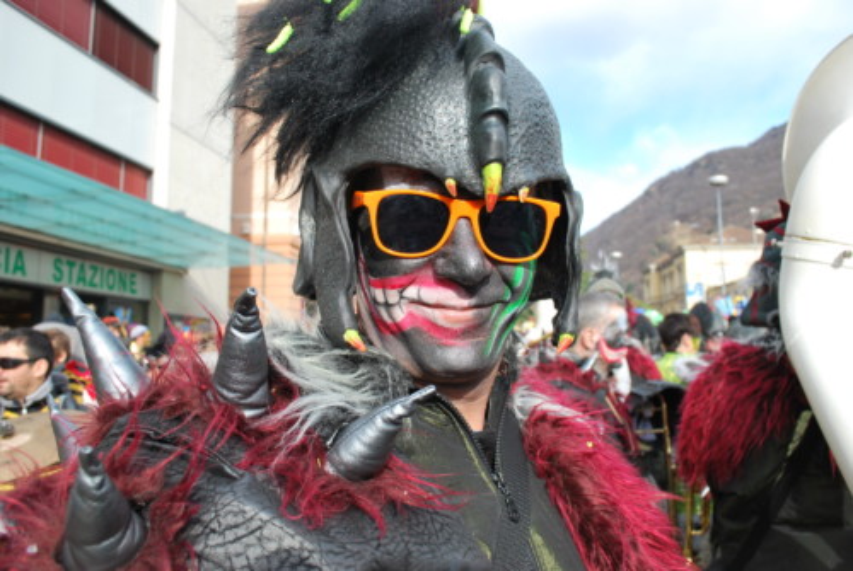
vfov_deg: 43.7
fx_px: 712
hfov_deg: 61.9
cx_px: 426
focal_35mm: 30
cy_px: 286
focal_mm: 20
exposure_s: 1/200
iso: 200
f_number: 7.1
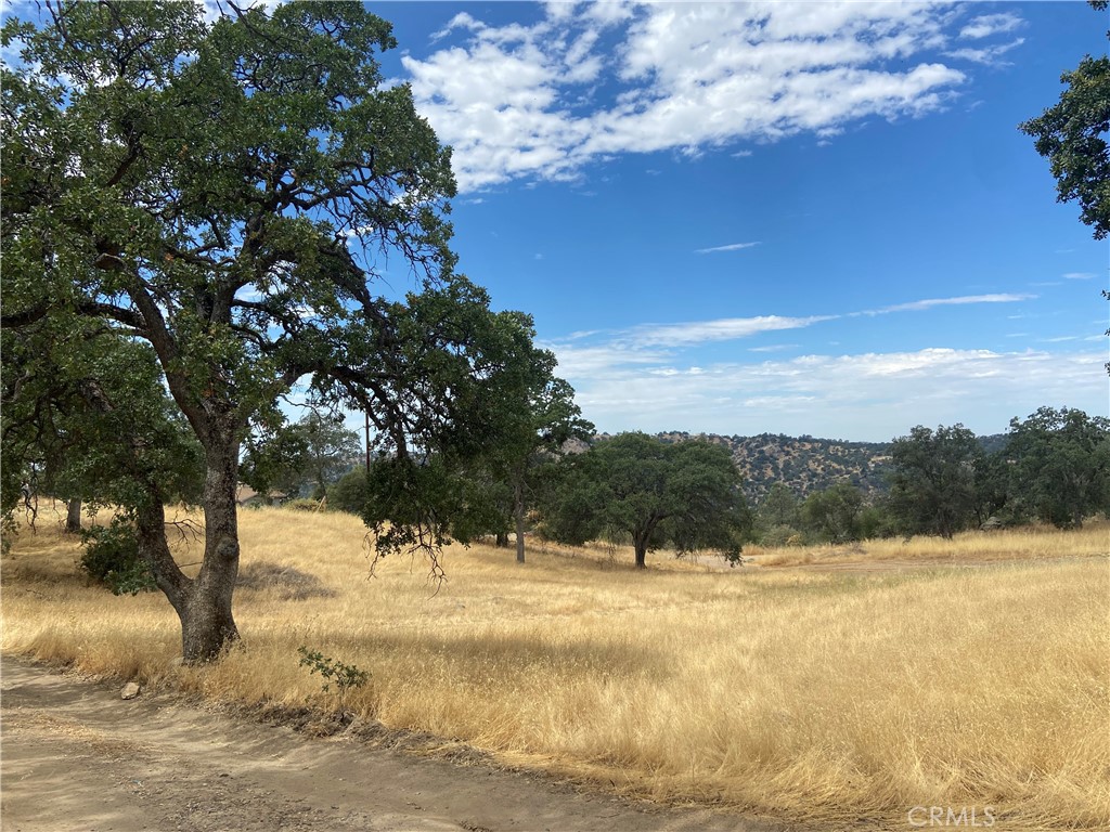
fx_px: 834
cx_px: 555
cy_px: 416
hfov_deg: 67.3
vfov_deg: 53.1
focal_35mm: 26
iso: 32
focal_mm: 4.25
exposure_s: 1/2967
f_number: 1.8
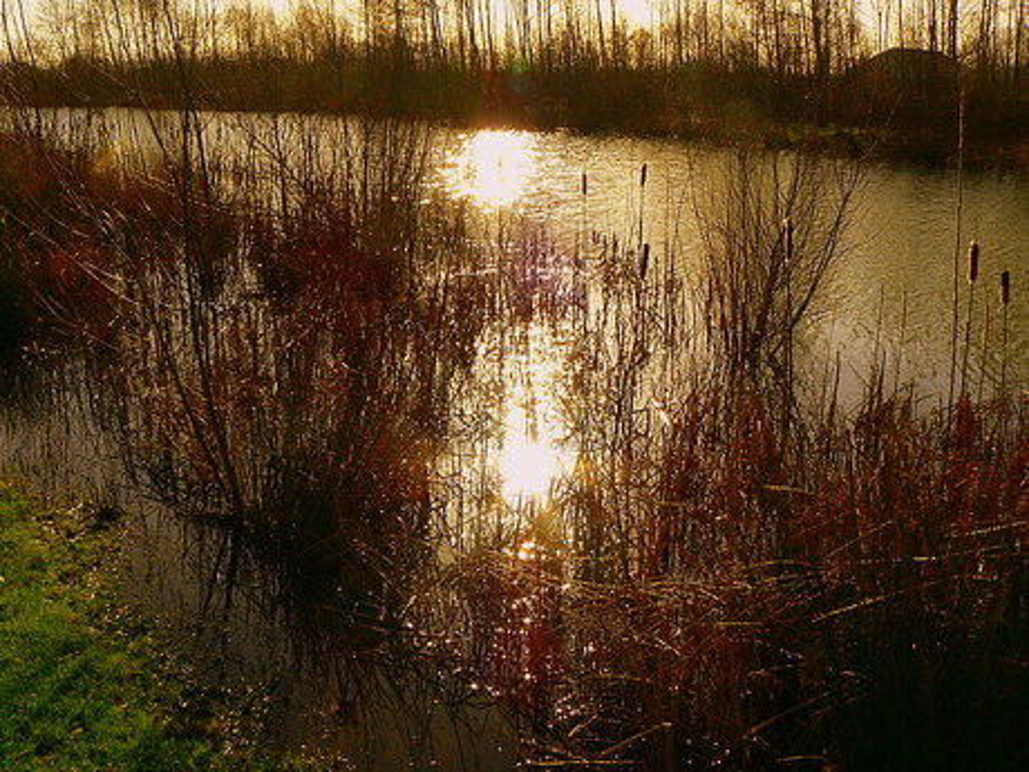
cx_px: 514
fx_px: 1070
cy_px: 386
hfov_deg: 51.4
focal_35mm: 36
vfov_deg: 39.7
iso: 80
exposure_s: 1/400
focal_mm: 6
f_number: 8
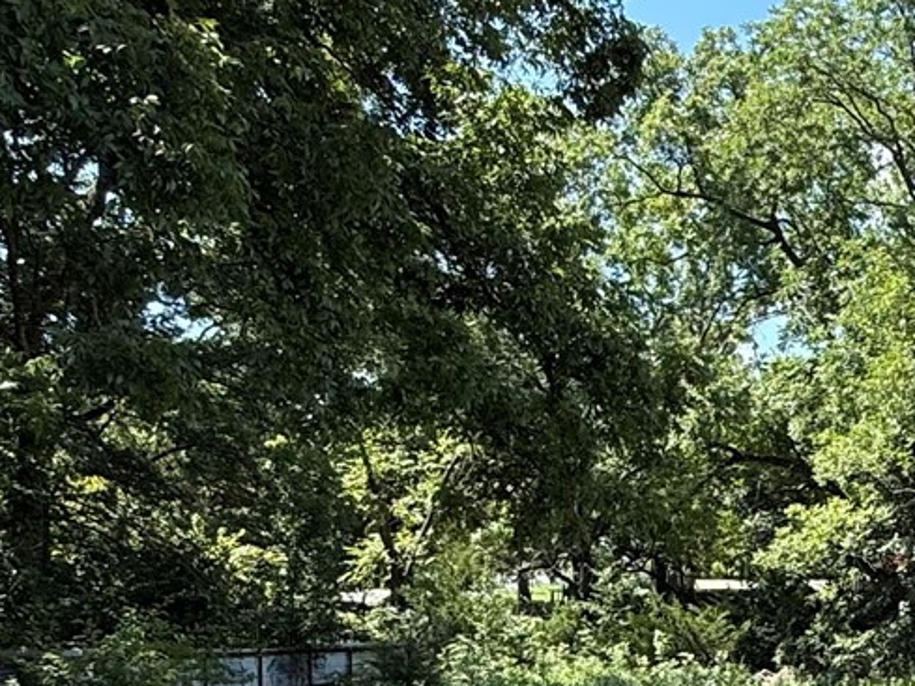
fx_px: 1454
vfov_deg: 25.3
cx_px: 992
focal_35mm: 55
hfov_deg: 31.3
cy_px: 680
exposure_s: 1/596
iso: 64
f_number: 2.2
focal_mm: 2.22
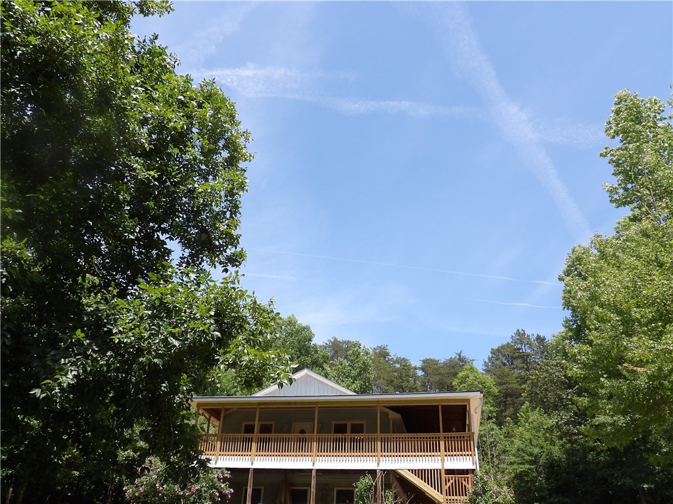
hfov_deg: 63.4
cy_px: 252
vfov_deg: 49.7
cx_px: 336
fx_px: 544
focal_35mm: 28
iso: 100
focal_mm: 5
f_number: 3.4
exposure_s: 1/510
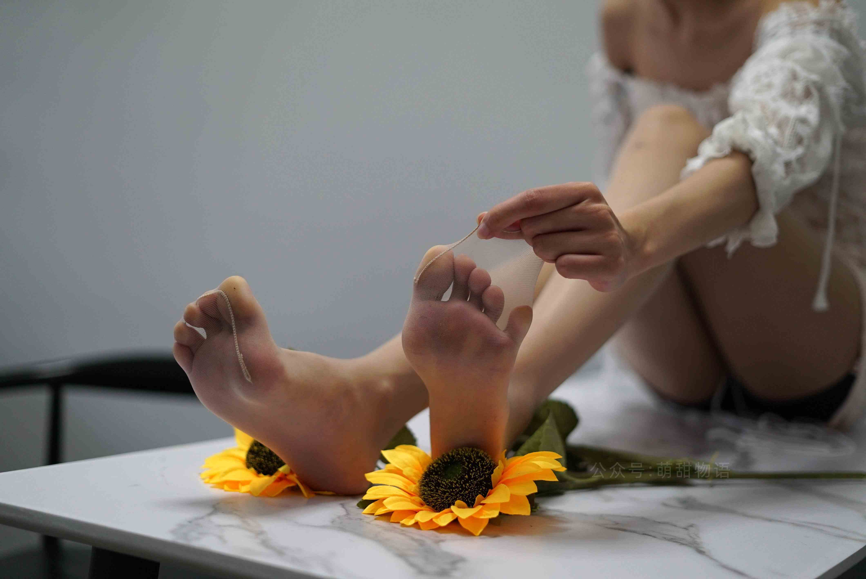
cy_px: 290
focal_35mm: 50
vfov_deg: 27.0
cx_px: 433
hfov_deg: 39.6
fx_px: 1203
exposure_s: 1/500
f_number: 2
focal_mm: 50
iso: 800
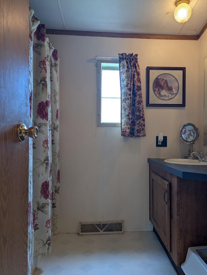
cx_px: 119
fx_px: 223
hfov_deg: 49.7
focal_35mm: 28
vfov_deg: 63.4
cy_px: 138
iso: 51
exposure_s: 1/60
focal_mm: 6.81
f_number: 1.85
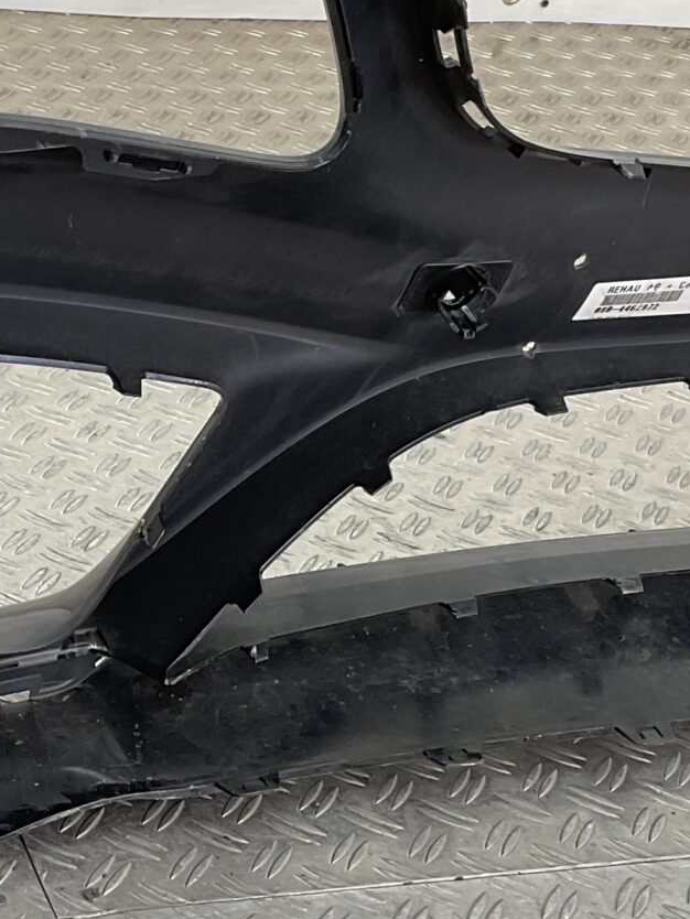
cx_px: 79
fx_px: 2364
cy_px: 562
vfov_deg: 22.0
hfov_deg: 16.4
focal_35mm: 89
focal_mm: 3
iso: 20
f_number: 1.8
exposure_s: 1/100
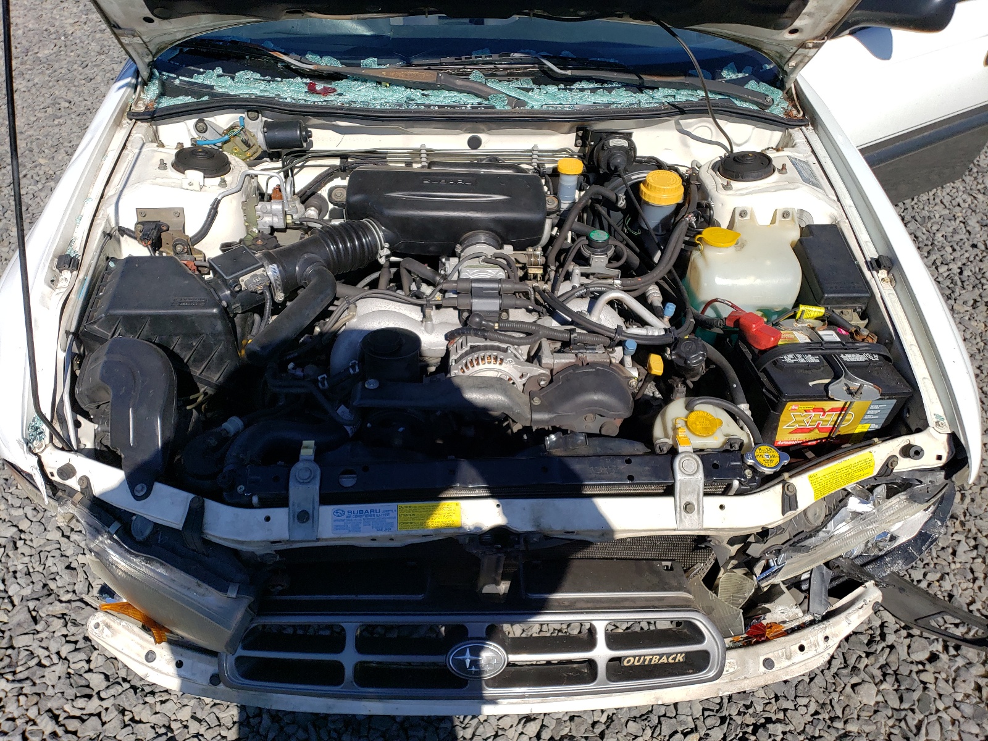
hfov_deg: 67.3
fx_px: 742
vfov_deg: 53.1
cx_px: 494
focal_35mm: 26
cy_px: 370
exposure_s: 1/5000
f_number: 1.5
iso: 50
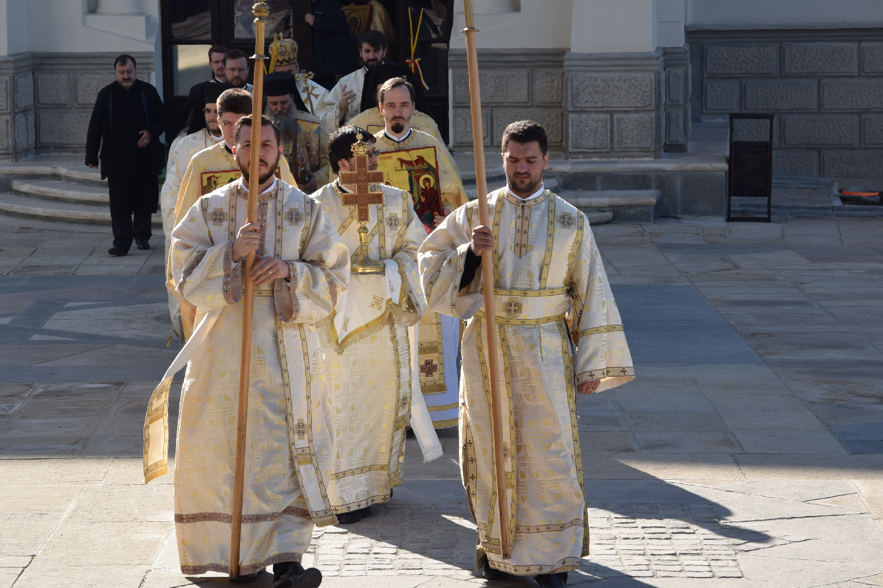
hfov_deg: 15.4
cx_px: 386
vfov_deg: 10.3
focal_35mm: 133
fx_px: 3262
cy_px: 210
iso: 200
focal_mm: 62
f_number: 8
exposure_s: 1/250
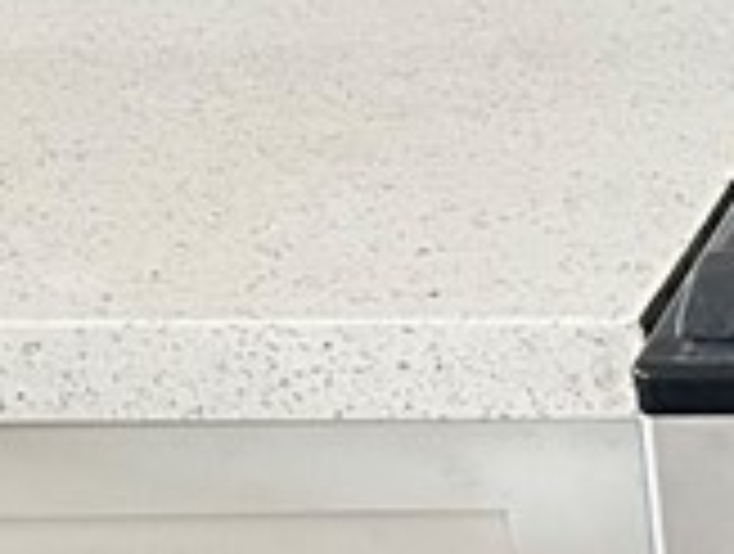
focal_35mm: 163
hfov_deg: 10.4
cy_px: 667
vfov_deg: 9.0
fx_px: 3464
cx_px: 1783
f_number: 1.5
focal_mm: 5.7
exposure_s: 1/60
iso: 500
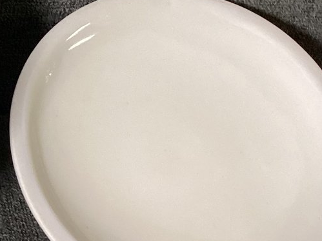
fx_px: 874
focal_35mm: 94
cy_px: 121
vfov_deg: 15.7
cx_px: -124
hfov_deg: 19.0
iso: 160
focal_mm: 3.3
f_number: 2.4
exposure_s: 1/60
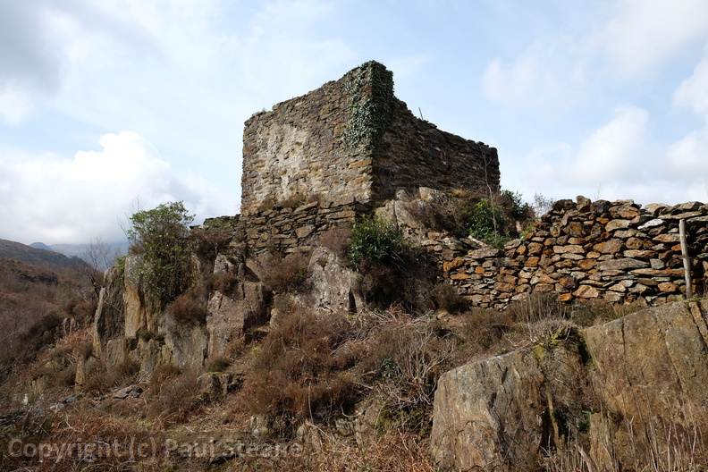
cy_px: 236
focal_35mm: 28
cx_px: 354
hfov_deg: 65.5
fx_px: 551
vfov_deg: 46.4
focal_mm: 18.8
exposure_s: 1/350
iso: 200
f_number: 6.4
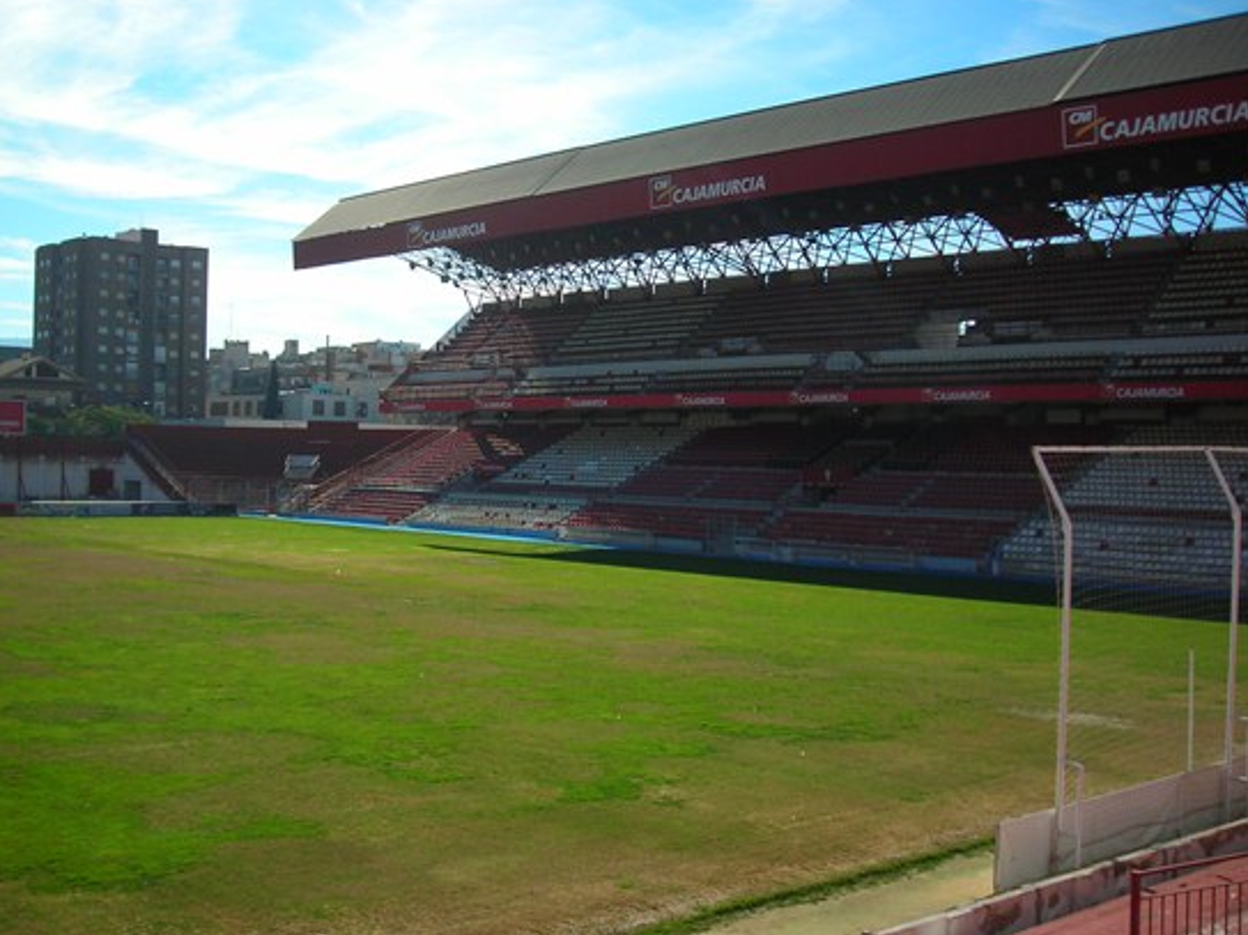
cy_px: 446
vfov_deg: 34.3
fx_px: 1514
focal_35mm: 42
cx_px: 561
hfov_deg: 44.7
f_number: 6.4
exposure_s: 1/205
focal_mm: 6.3
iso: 50
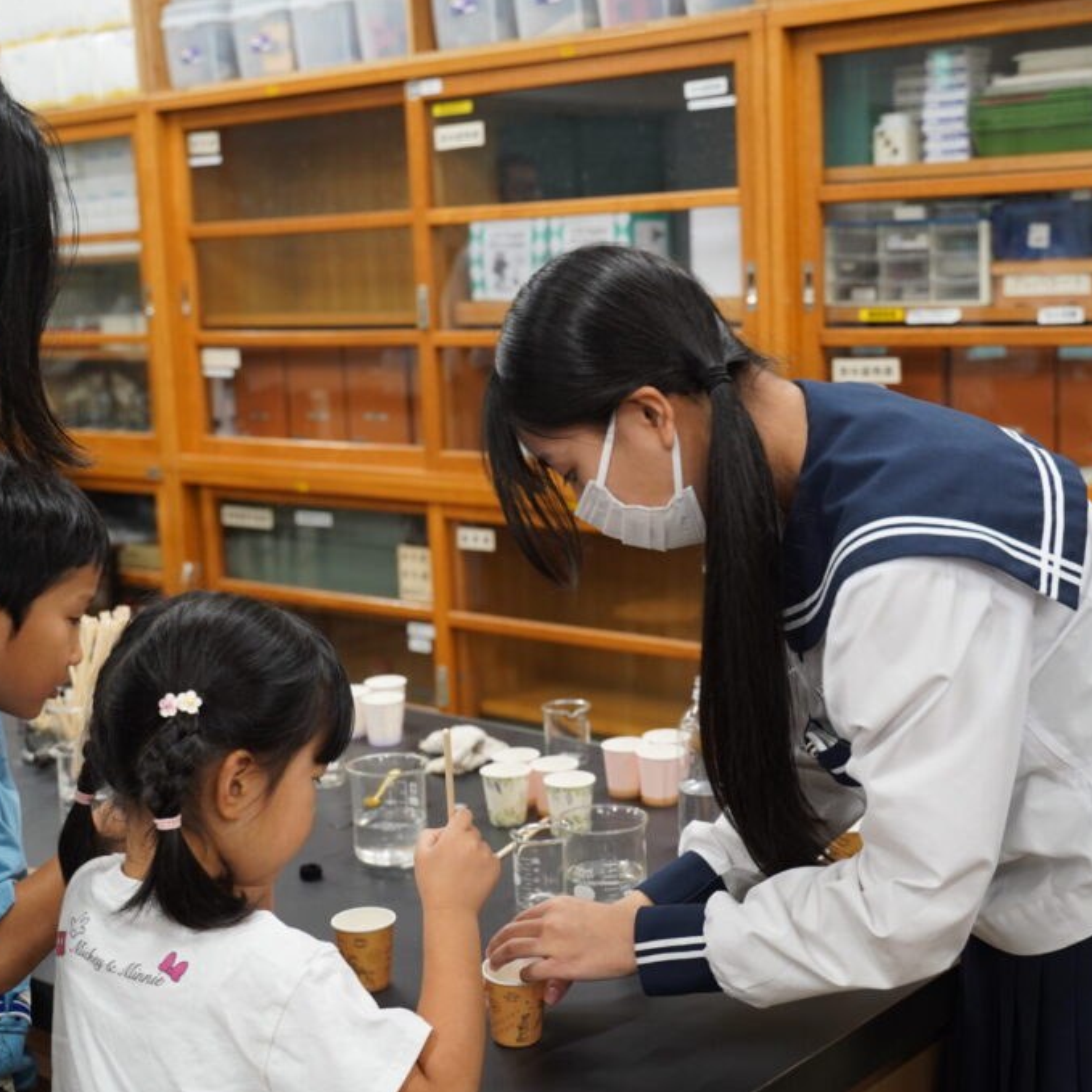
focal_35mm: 50
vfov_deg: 34.0
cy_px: 546
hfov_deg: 34.0
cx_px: 542
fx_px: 1785
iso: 1600
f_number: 3.5
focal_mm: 39
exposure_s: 1/160
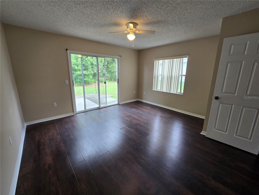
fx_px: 97
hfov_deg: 106.2
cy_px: 98
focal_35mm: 13
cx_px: 130
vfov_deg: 89.9
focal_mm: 2.2
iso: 100
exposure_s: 1/60
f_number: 2.2
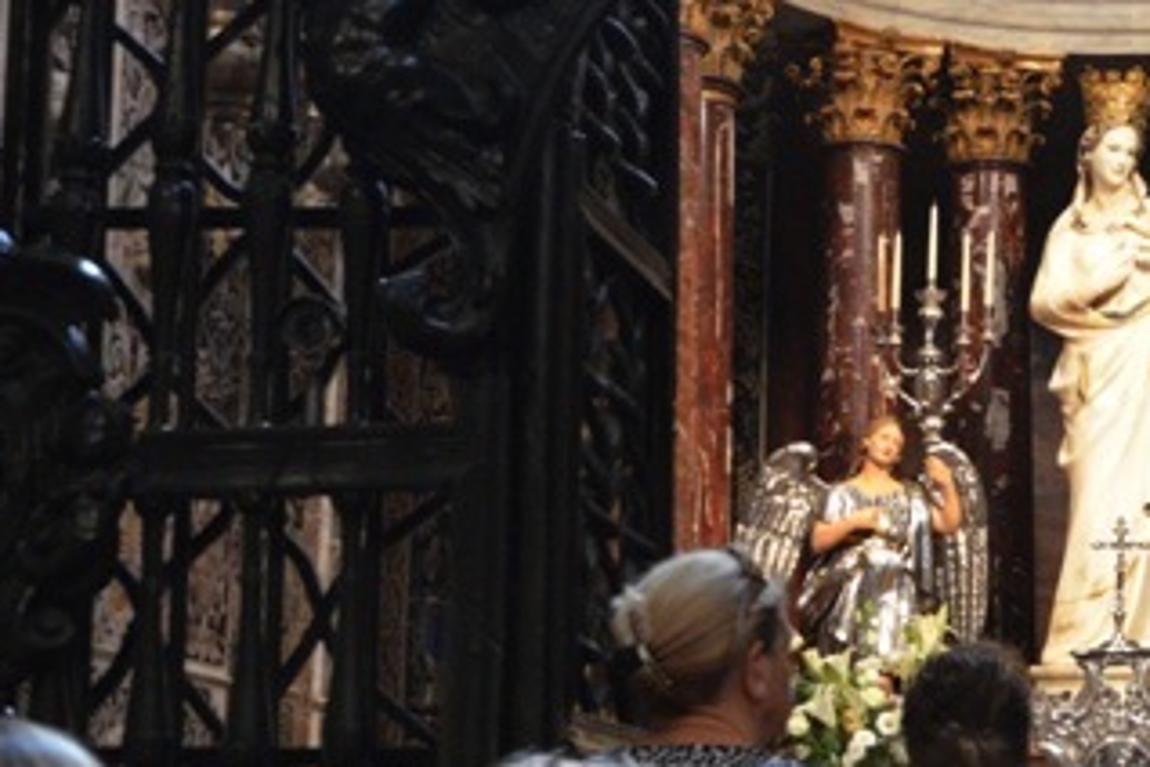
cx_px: 1074
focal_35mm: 94
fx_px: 3011
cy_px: 438
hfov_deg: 21.1
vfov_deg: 14.5
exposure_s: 1/25
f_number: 4
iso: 3200
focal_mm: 25
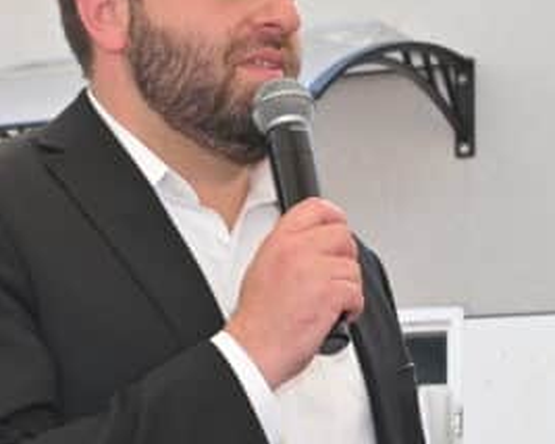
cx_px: 214
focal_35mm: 187
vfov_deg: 8.3
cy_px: 292
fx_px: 3074
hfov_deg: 10.3
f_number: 7.1
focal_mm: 35
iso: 100
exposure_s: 1/125
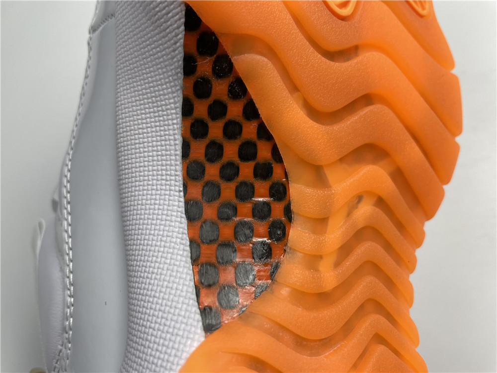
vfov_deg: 53.1
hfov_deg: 67.3
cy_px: 186
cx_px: 248
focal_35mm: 26
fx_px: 373
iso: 50
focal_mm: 4.2
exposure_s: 1/121
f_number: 1.6
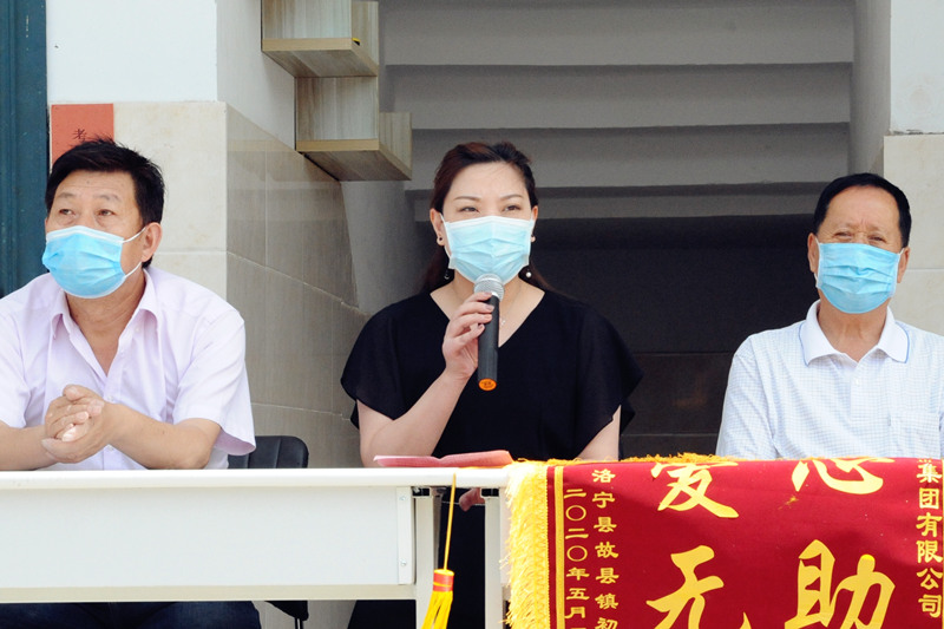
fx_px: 2097
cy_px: 314
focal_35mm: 80
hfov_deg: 25.4
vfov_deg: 17.1
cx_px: 472
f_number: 16
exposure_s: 1/1000
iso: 3200
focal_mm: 80
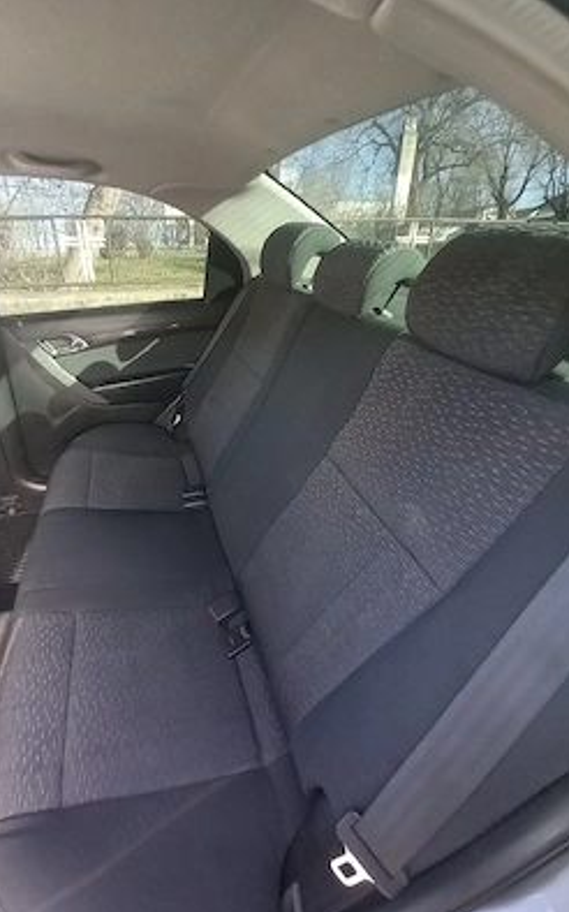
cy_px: 461
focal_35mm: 14
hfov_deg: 77.7
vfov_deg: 105.3
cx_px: 227
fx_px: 348
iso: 160
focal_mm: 1.13
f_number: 2.2
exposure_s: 1/40.2
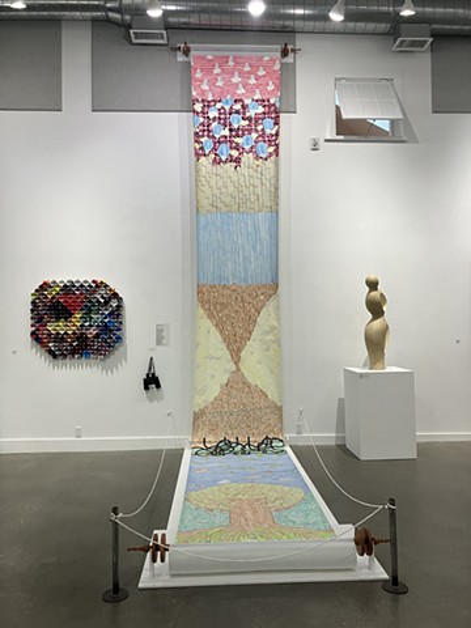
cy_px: 314
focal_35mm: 28
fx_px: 508
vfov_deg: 63.4
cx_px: 236
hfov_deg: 49.7
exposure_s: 1/60
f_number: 1.8
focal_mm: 4
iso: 64
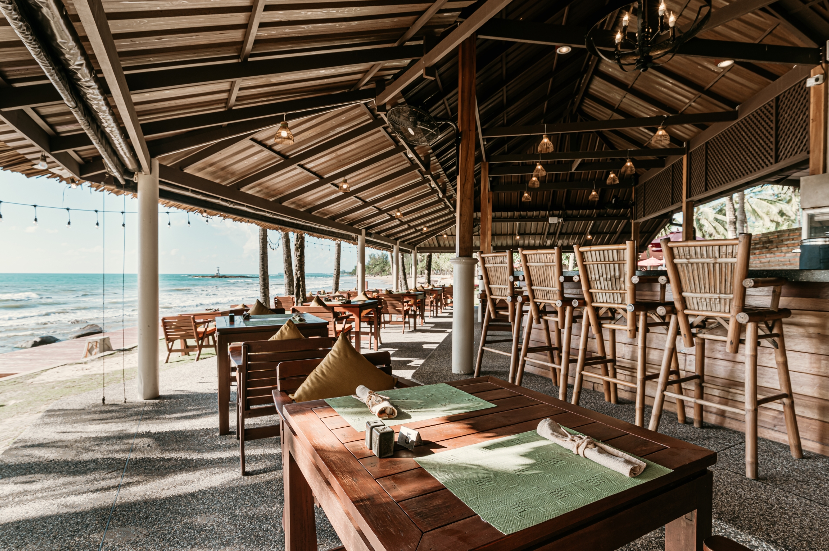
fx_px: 414
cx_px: 414
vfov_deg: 67.3
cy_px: 276
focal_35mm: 18
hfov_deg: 90.0
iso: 200
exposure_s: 1/250
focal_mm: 18
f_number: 9
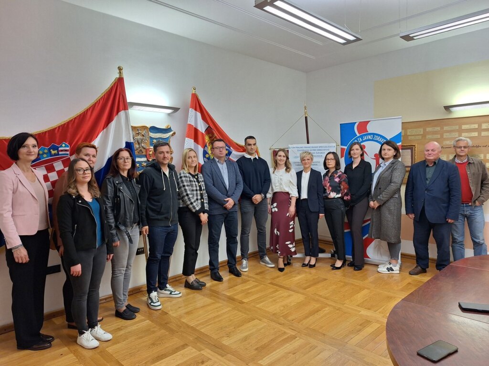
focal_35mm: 23
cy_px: 183
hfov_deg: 73.9
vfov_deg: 58.9
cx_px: 244
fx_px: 325
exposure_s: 1/50
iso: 50
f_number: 1.8
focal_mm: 5.54
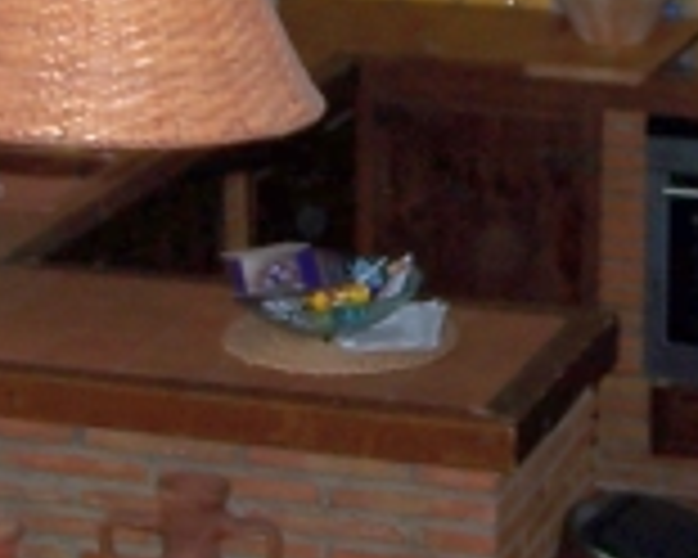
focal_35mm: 153
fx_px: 3161
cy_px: 184
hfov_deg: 12.6
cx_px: 531
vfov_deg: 10.1
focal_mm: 6.3
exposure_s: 1/60
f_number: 2.8
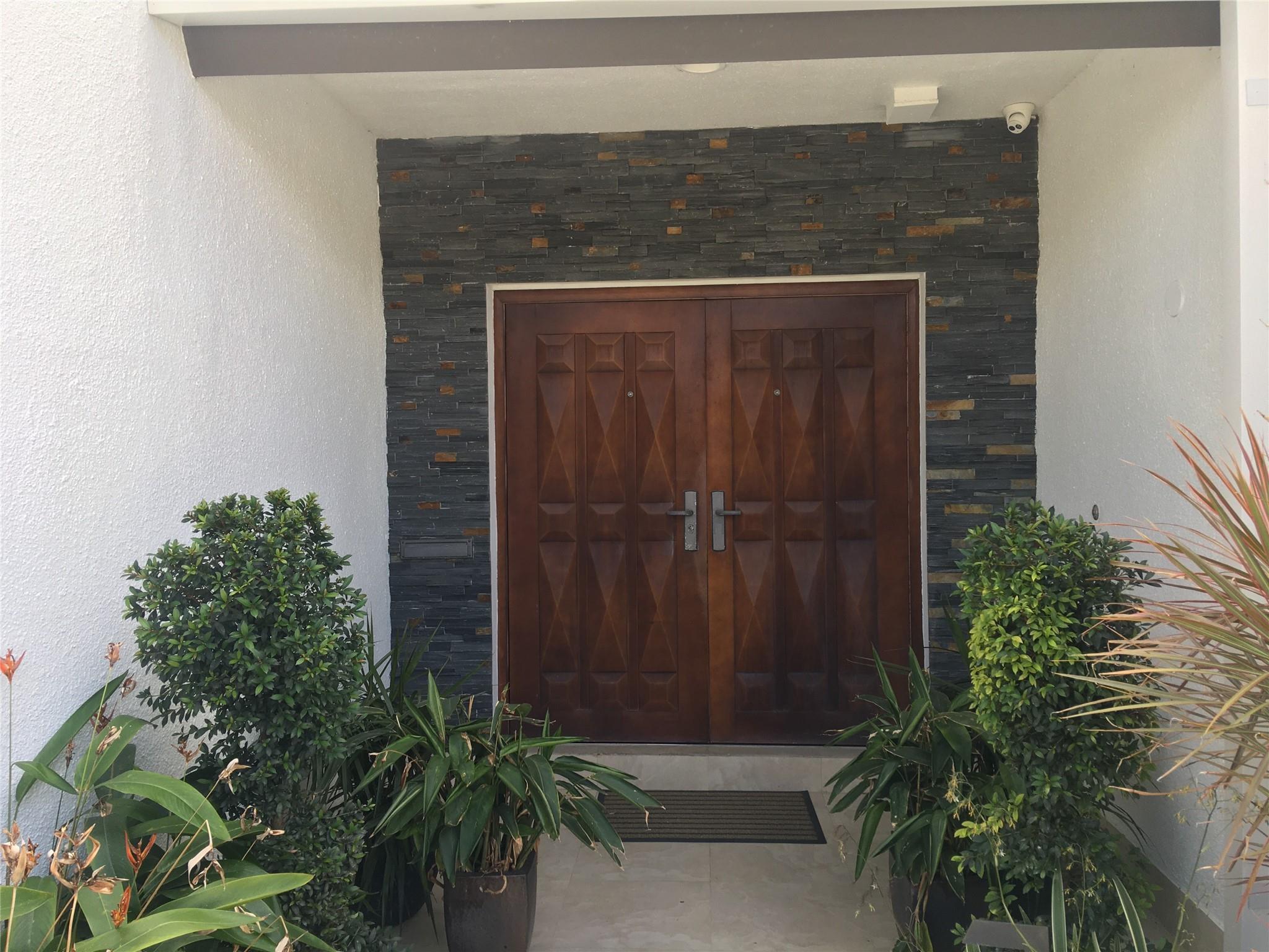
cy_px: 476
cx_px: 634
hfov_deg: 61.7
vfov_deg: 48.2
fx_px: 1063
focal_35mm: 29
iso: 25
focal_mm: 4.15
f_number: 2.2
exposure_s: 1/120
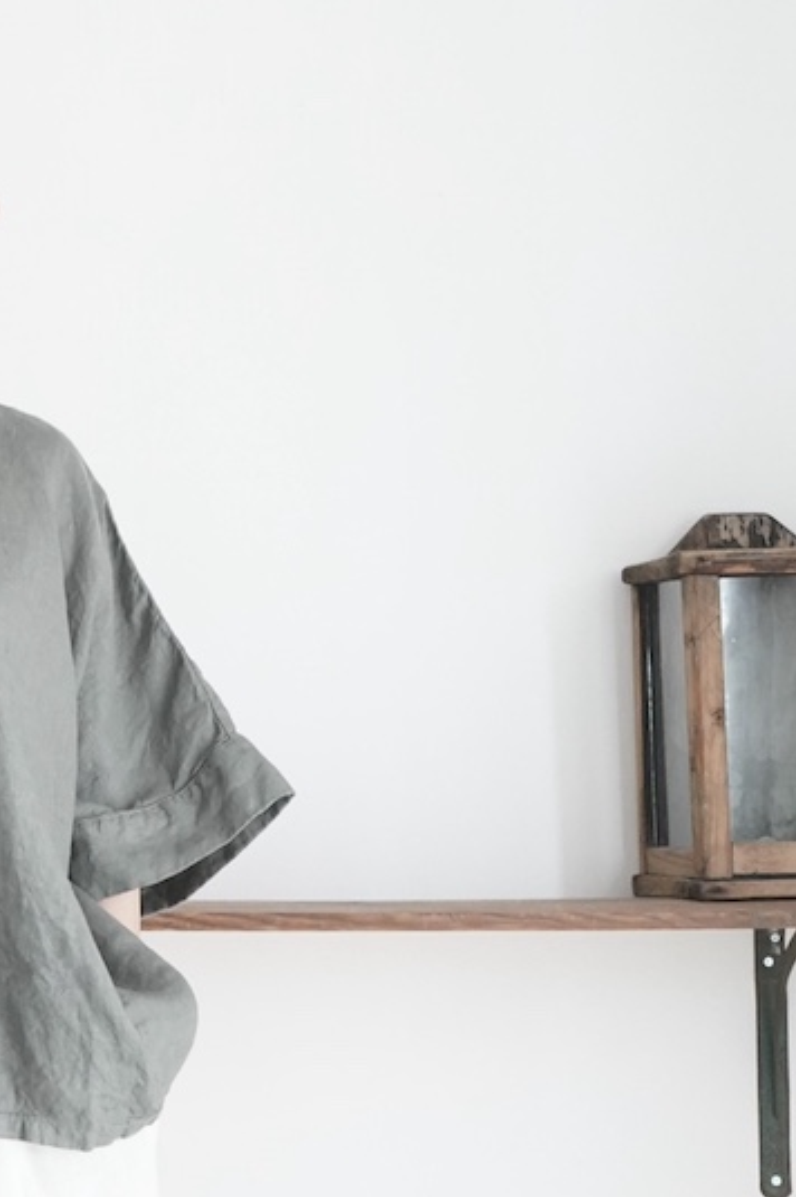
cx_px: -143
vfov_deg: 22.6
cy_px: 663
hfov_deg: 14.7
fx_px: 2989
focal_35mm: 90
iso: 4000
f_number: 5.6
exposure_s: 1/50
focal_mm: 32
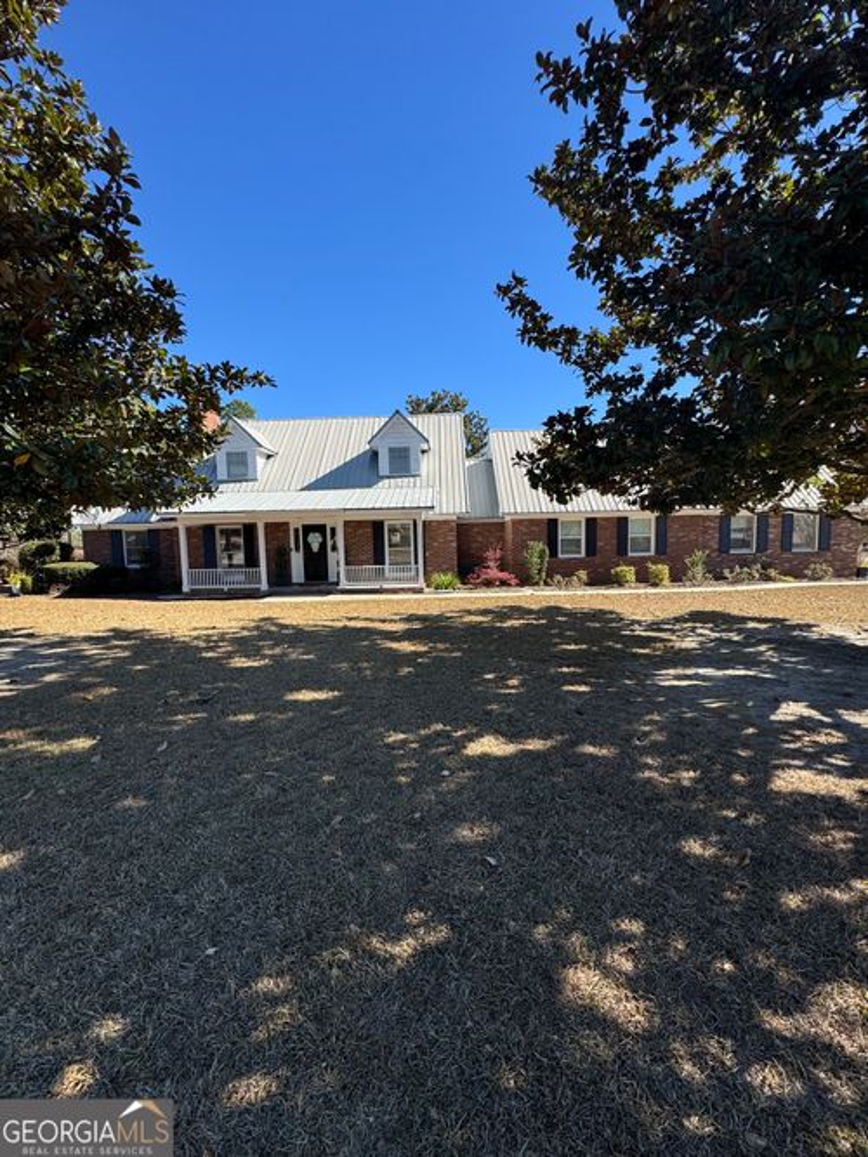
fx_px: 468
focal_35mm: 14
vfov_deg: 102.1
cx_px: 434
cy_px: 578
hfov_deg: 85.7
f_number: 2.2
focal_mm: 2.22
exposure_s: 1/1063
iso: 40
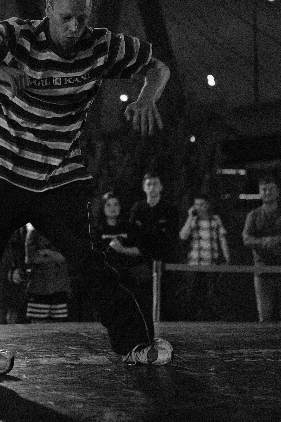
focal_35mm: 117
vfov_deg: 17.5
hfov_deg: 11.7
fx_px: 1370
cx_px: 70
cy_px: 160
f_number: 2
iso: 3200
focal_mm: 50
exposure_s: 1/320
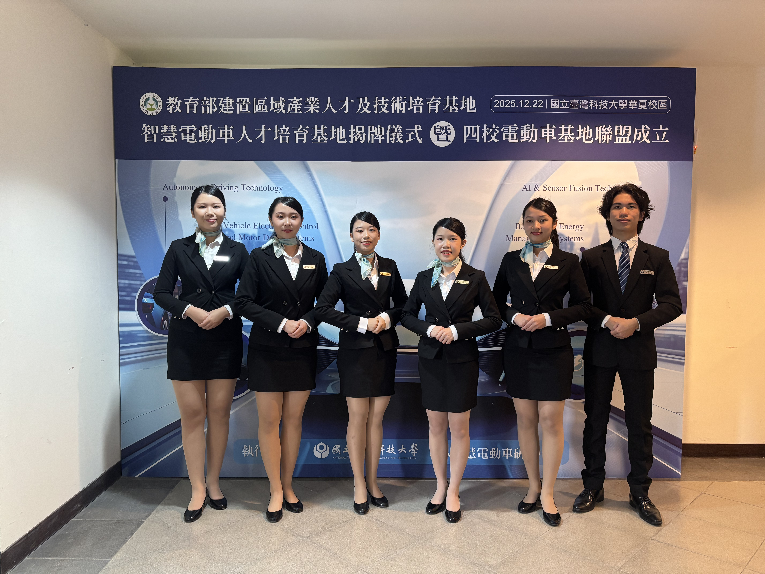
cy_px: 287
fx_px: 575
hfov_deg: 67.3
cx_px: 382
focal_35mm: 26
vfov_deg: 53.1
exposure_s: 1/60
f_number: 1.6
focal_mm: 5.96
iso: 200
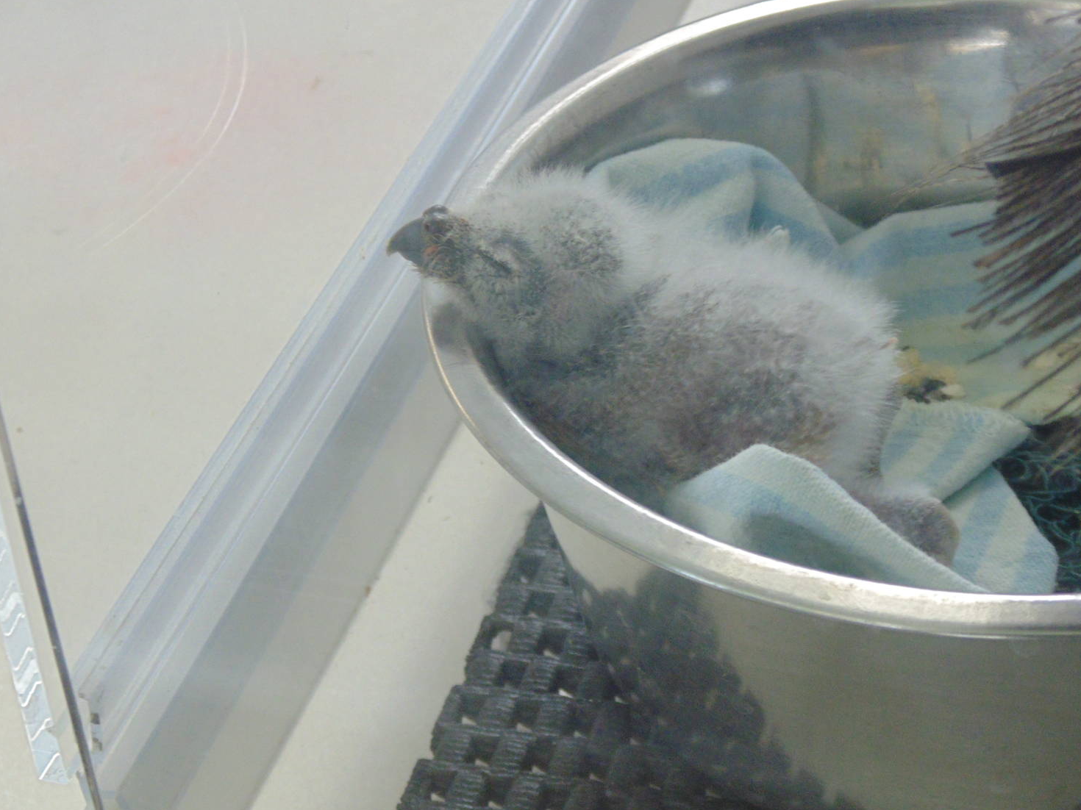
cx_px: 550
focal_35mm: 86
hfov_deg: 22.8
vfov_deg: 17.2
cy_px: 408
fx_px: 2685
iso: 250
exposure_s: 1/30
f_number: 4.3
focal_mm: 14.1
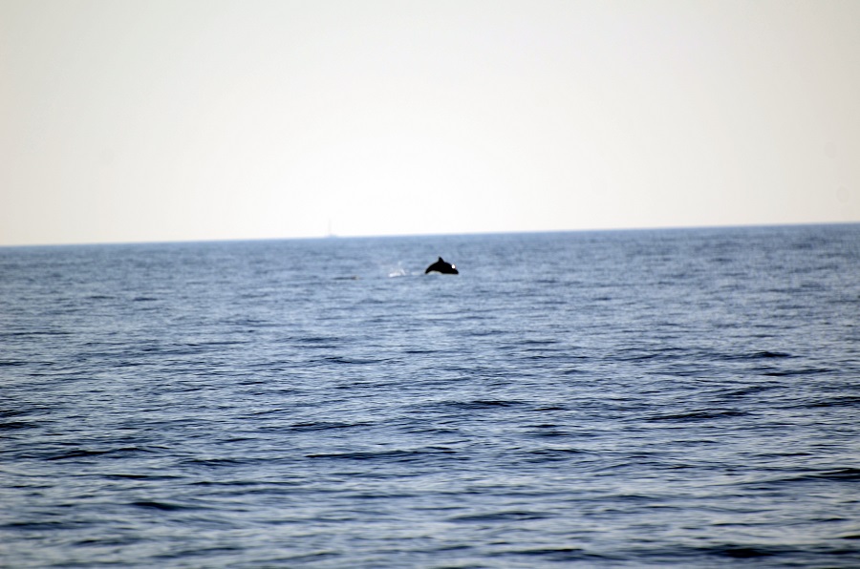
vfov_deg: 3.0
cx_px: 430
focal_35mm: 450
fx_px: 10727
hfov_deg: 4.6
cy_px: 284
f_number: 5.6
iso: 100
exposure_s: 1/640
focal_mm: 300
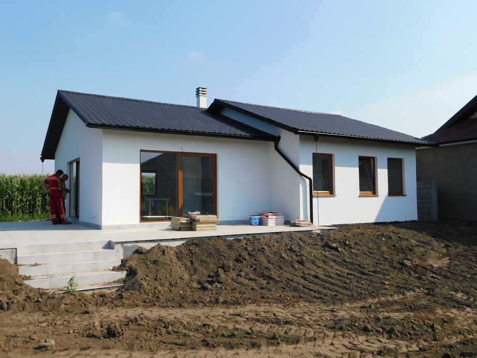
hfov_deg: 60.0
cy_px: 179
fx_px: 413
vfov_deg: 46.8
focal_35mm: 30
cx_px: 238
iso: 125
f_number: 6.4
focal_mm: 5.3
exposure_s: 1/400
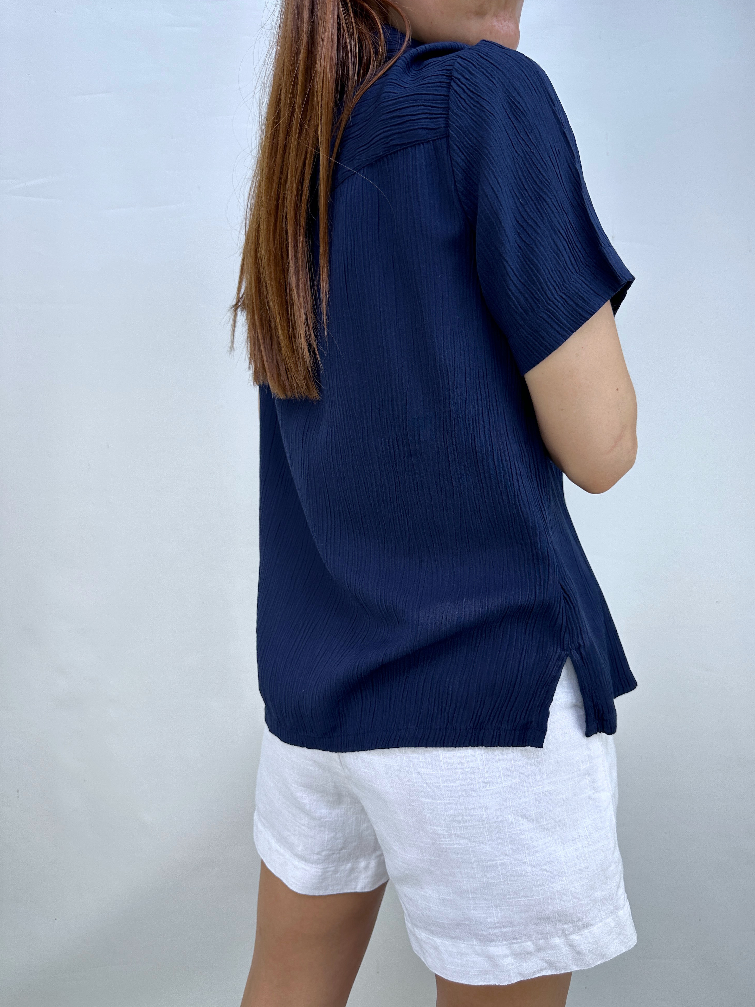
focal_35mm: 25
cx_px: 392
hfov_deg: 54.9
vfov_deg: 69.4
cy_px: 500
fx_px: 727
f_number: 1.78
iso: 80
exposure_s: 1/797
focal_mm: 6.86
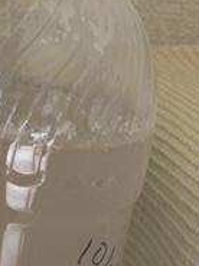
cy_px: 176
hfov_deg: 11.1
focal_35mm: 132
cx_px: -26
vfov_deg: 14.9
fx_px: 1012
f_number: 2.8
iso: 100
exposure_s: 1/125
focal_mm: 7.9
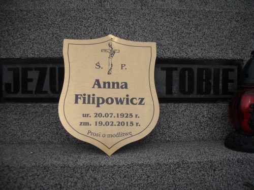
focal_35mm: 35
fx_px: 257
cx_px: 127
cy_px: 95
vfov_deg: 40.7
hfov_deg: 52.6
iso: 64
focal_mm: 5.7
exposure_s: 1/353
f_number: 5.6
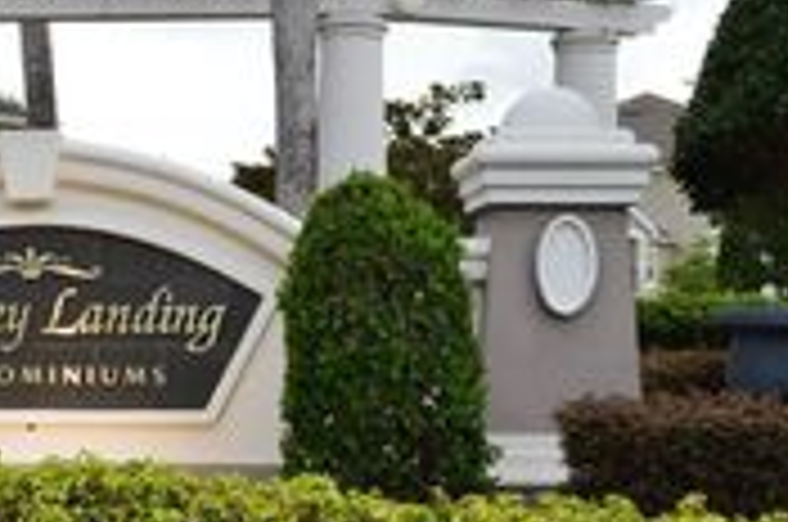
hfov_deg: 25.3
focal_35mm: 77
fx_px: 1682
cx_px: 32
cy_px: 504
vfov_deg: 17.3
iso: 400
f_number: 8
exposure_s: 1/80
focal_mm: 18
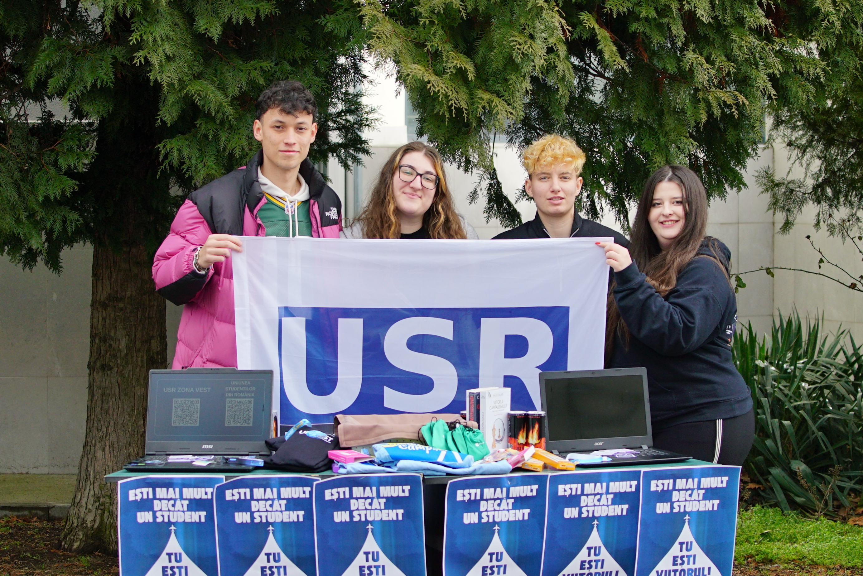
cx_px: 432
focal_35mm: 105
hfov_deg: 19.4
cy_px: 288
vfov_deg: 13.1
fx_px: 2518
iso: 400
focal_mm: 70
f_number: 4
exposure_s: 1/1000
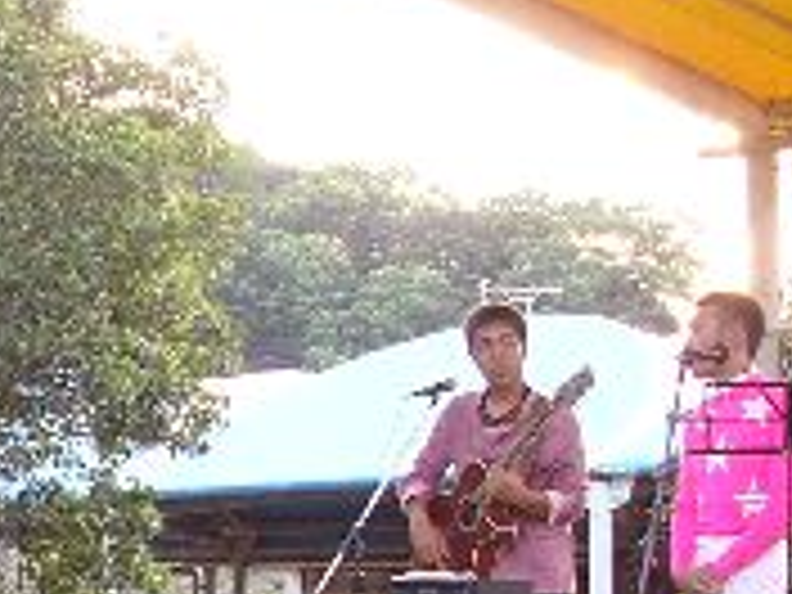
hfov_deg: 14.3
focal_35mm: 131
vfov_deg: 11.2
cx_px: -310
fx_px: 2997
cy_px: 590
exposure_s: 1/40
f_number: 2.8
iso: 100
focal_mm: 6
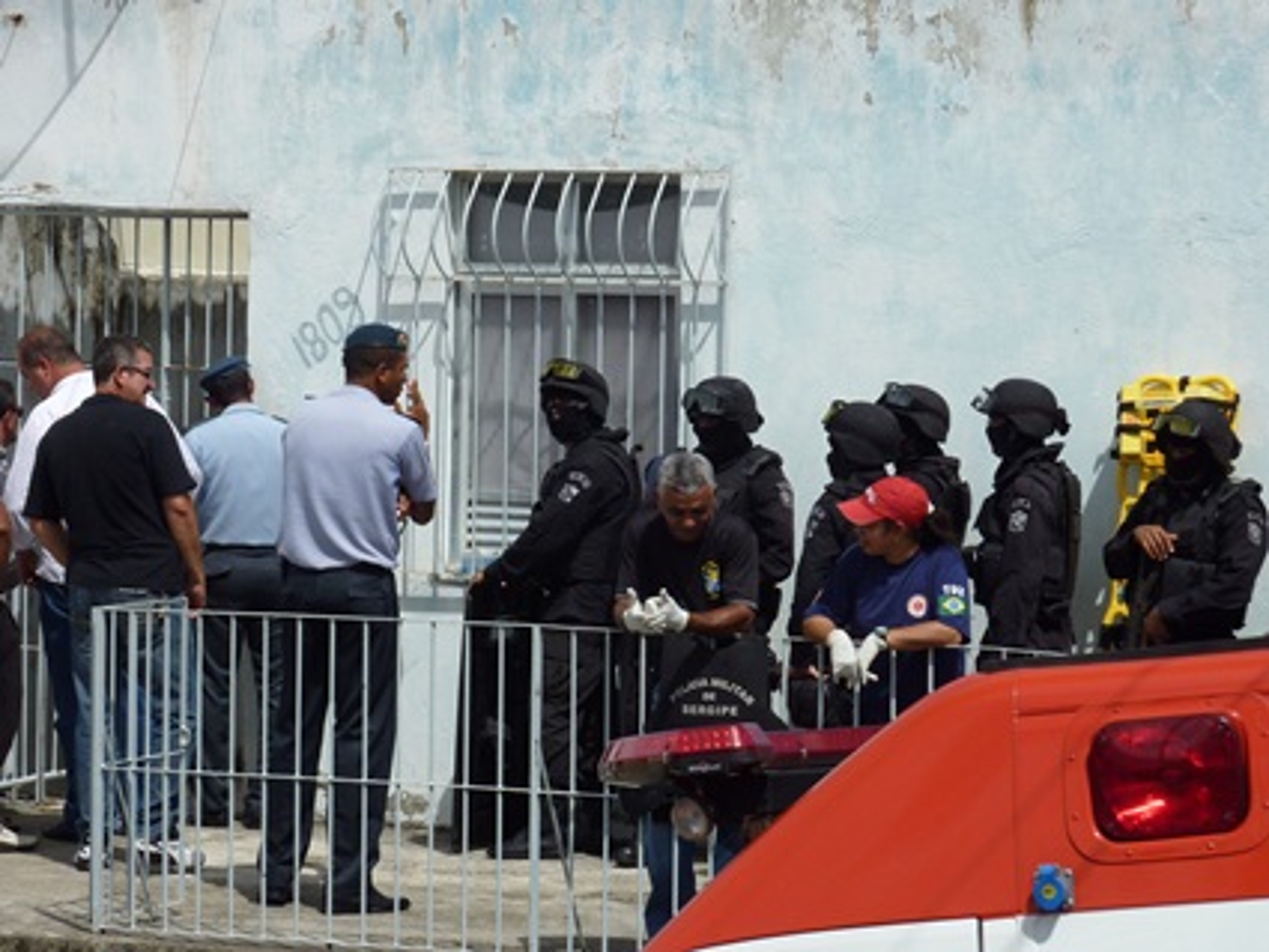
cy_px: 476
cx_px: 634
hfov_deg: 14.4
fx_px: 5024
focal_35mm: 137
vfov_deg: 10.8
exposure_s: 1/640
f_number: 5.6
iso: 80
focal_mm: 22.5
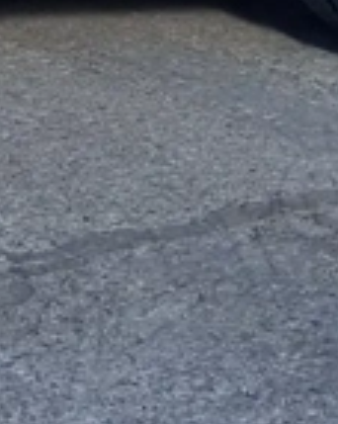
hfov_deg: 8.6
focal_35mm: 171
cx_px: -305
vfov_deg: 10.7
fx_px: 2143
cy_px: -320
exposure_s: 1/1348
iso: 32
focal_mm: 4.69
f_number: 1.8
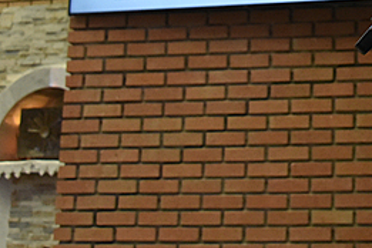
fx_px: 1013
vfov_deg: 13.4
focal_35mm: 98
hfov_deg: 19.7
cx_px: 430
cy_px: -82
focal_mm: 32
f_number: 6.3
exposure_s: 1/125
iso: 4000
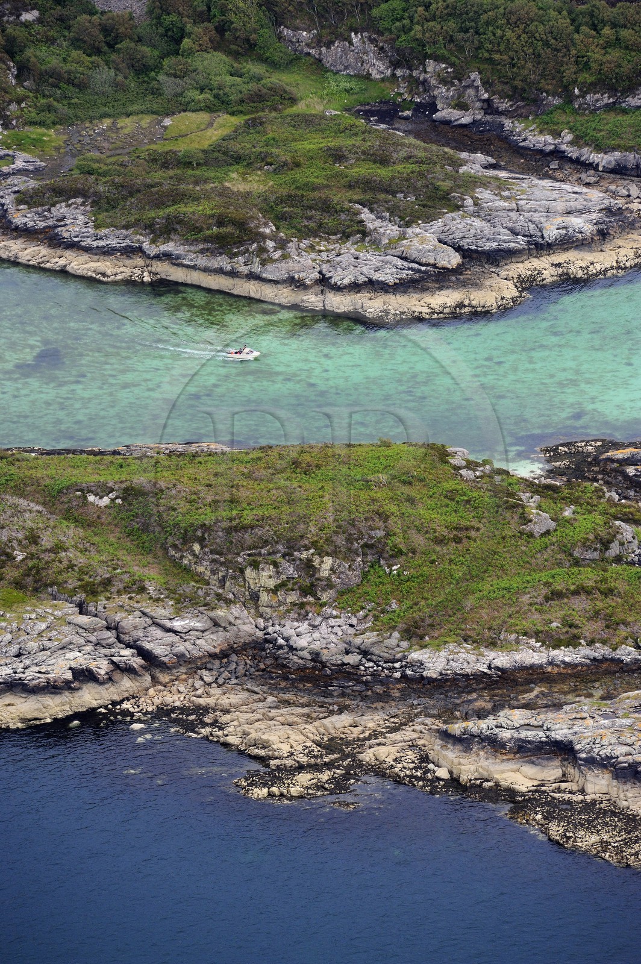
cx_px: 320
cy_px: 482
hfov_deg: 6.9
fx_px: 5351
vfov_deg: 10.3
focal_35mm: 200
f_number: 6.3
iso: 800
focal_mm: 200
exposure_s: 1/800
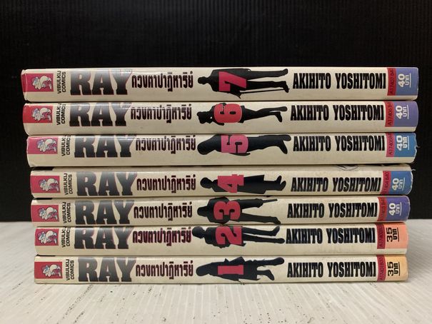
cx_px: 216
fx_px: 325
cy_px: 162
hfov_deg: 67.3
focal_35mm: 26
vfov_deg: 53.1
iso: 400
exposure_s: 1/33
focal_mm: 4.25
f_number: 1.8
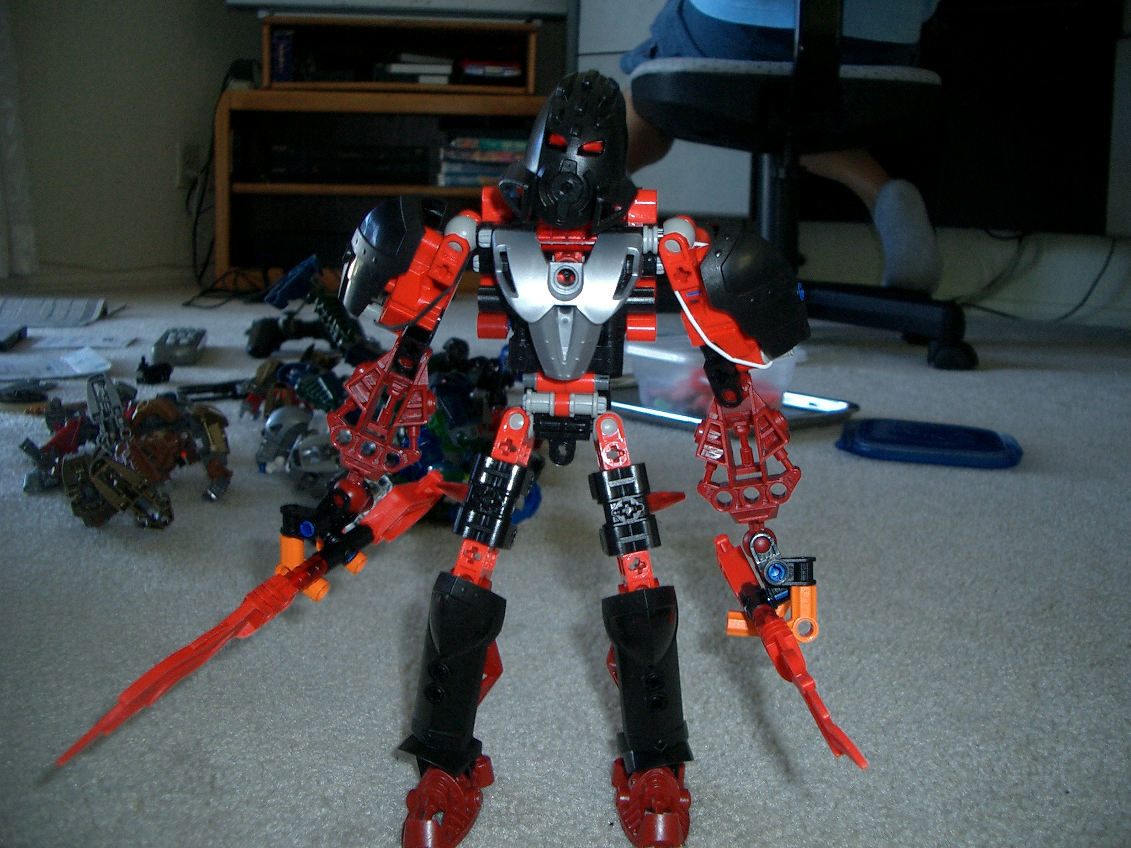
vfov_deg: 40.7
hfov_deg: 52.6
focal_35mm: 35
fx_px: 1144
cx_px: 566
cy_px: 424
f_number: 2.6
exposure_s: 1/40
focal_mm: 5.8
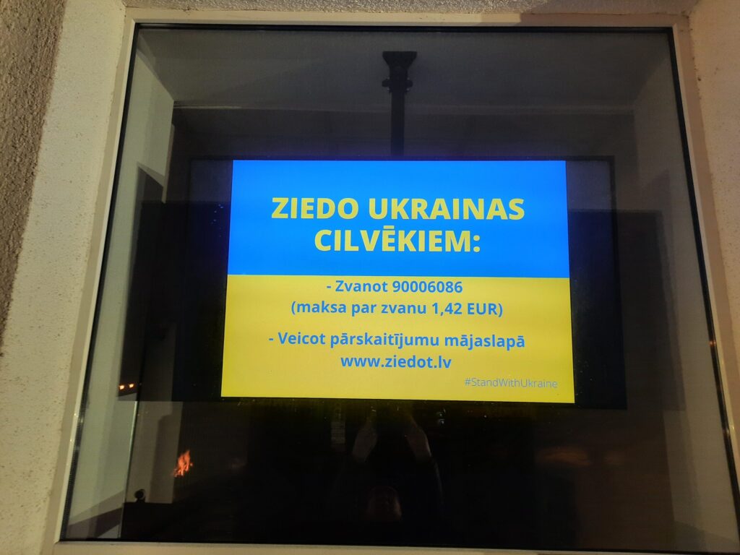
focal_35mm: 25
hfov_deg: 69.4
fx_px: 534
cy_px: 278
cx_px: 370
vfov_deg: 54.9
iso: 125
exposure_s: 1/50
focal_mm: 4.6
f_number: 2
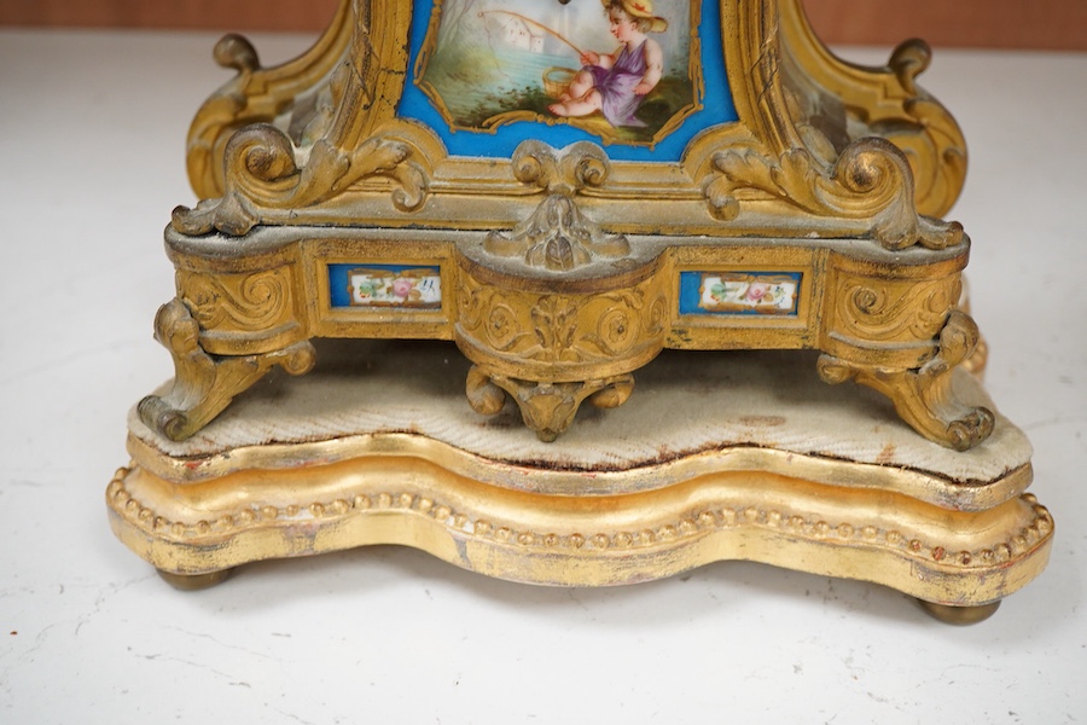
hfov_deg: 43.6
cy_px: 362
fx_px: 1359
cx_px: 544
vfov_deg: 29.9
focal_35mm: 45
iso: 1250
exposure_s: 1/125
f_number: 7.1
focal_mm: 30
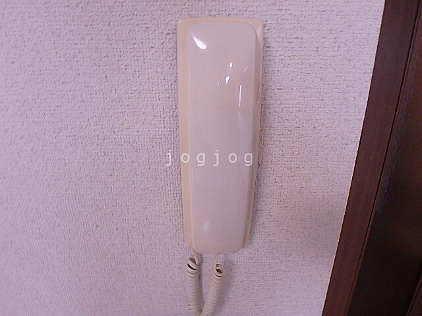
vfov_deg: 63.4
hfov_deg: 79.0
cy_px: 158
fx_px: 256
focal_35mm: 21
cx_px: 211
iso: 200
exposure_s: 1/40
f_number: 3.5
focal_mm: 3.7
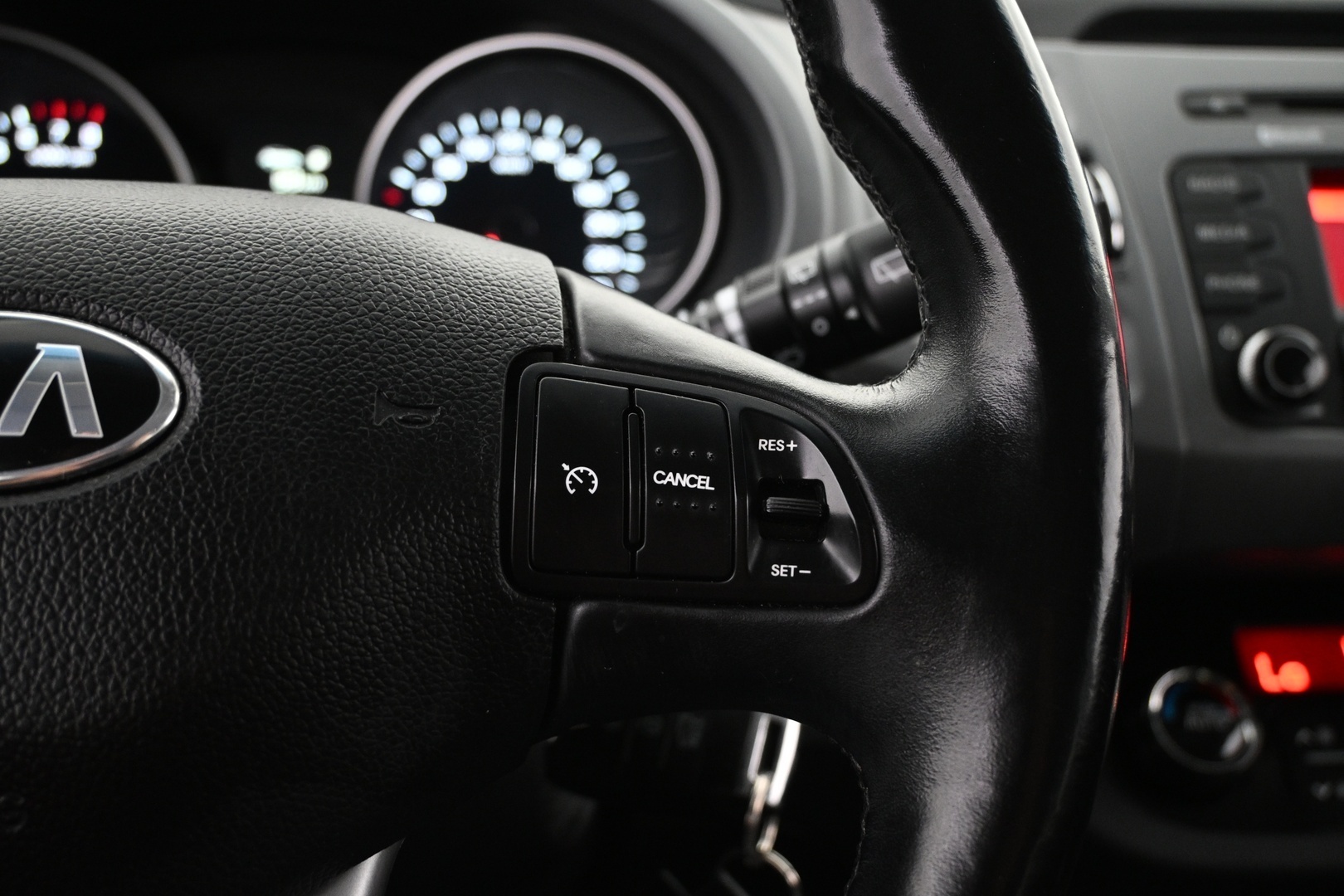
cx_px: 672
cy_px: 448
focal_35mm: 34
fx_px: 1260
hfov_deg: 56.1
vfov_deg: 39.1
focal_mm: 22.5
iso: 1600
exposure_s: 1/20
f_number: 4
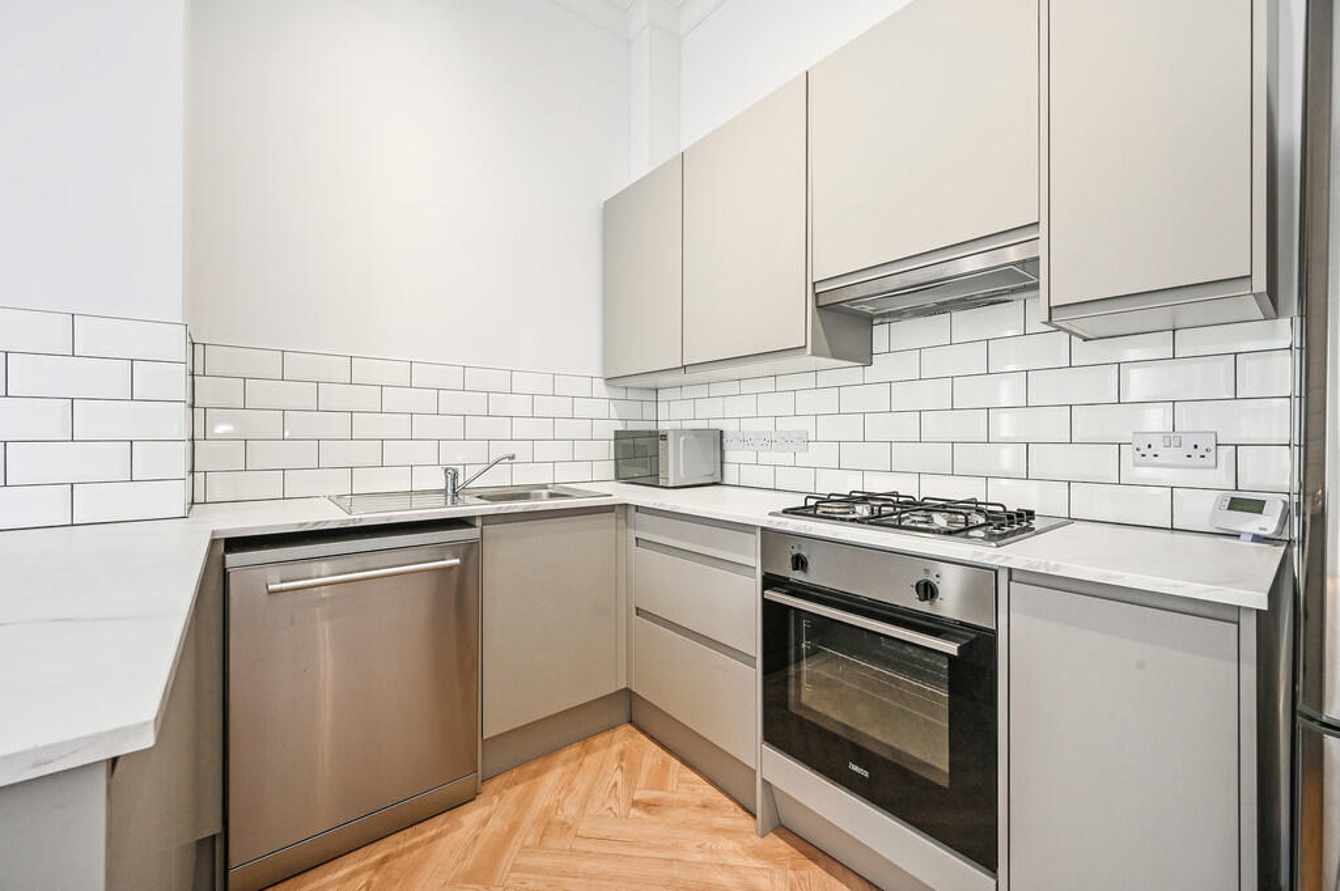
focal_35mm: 14
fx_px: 521
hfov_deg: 104.3
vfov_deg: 81.1
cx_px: 670
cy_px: 446
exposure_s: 1/13
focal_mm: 14
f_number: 9
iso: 400
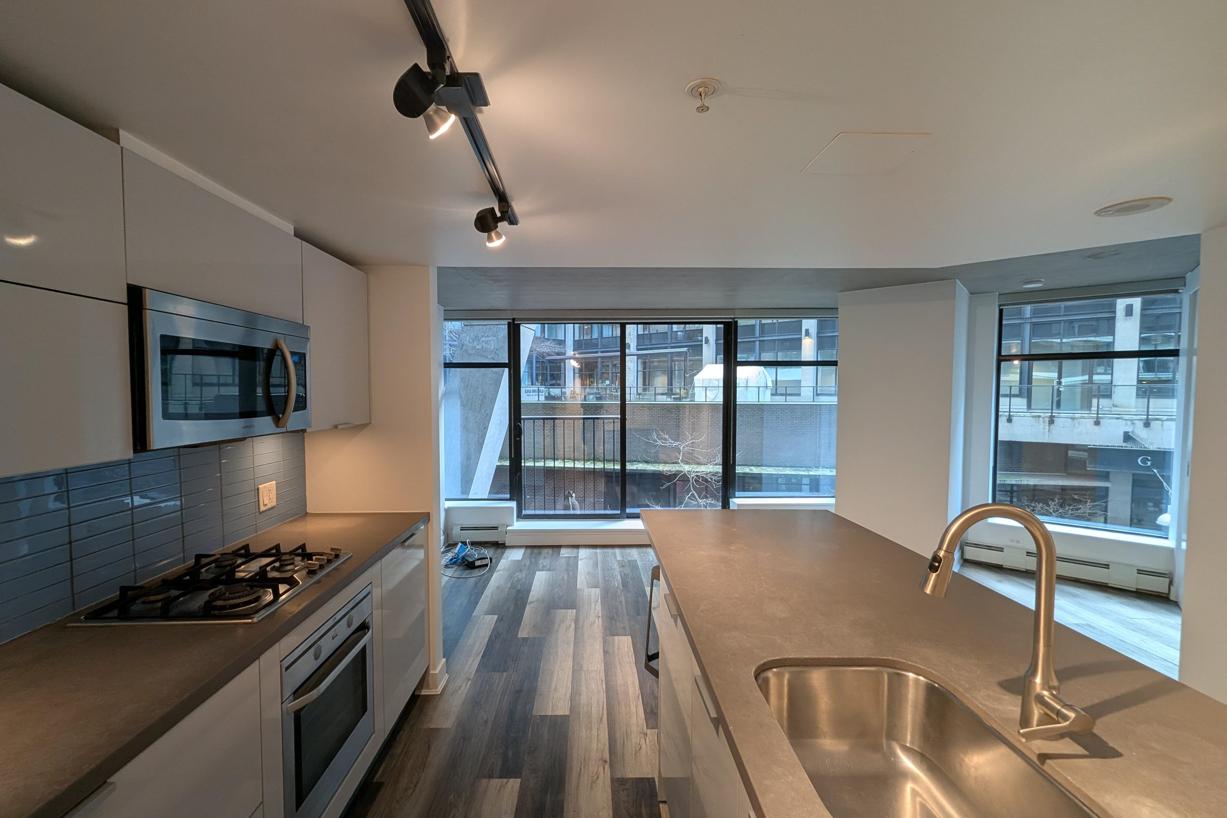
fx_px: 477
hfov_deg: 104.2
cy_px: 418
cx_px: 597
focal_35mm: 14
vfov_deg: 81.2
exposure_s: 1/24
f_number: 2.2
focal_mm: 1.95
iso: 74
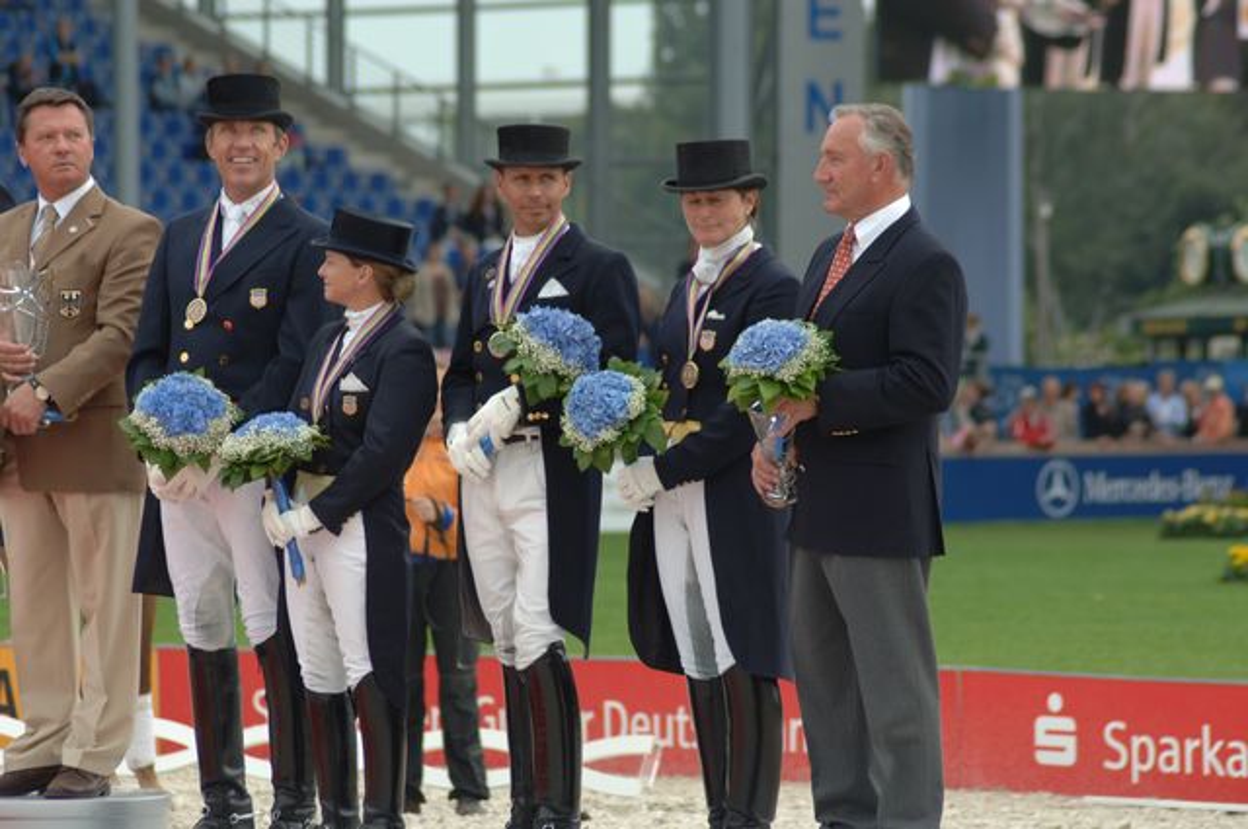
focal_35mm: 270
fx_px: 9348
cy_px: 414
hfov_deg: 7.6
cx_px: 624
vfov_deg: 5.1
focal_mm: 180
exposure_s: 1/250
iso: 200
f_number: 5.6
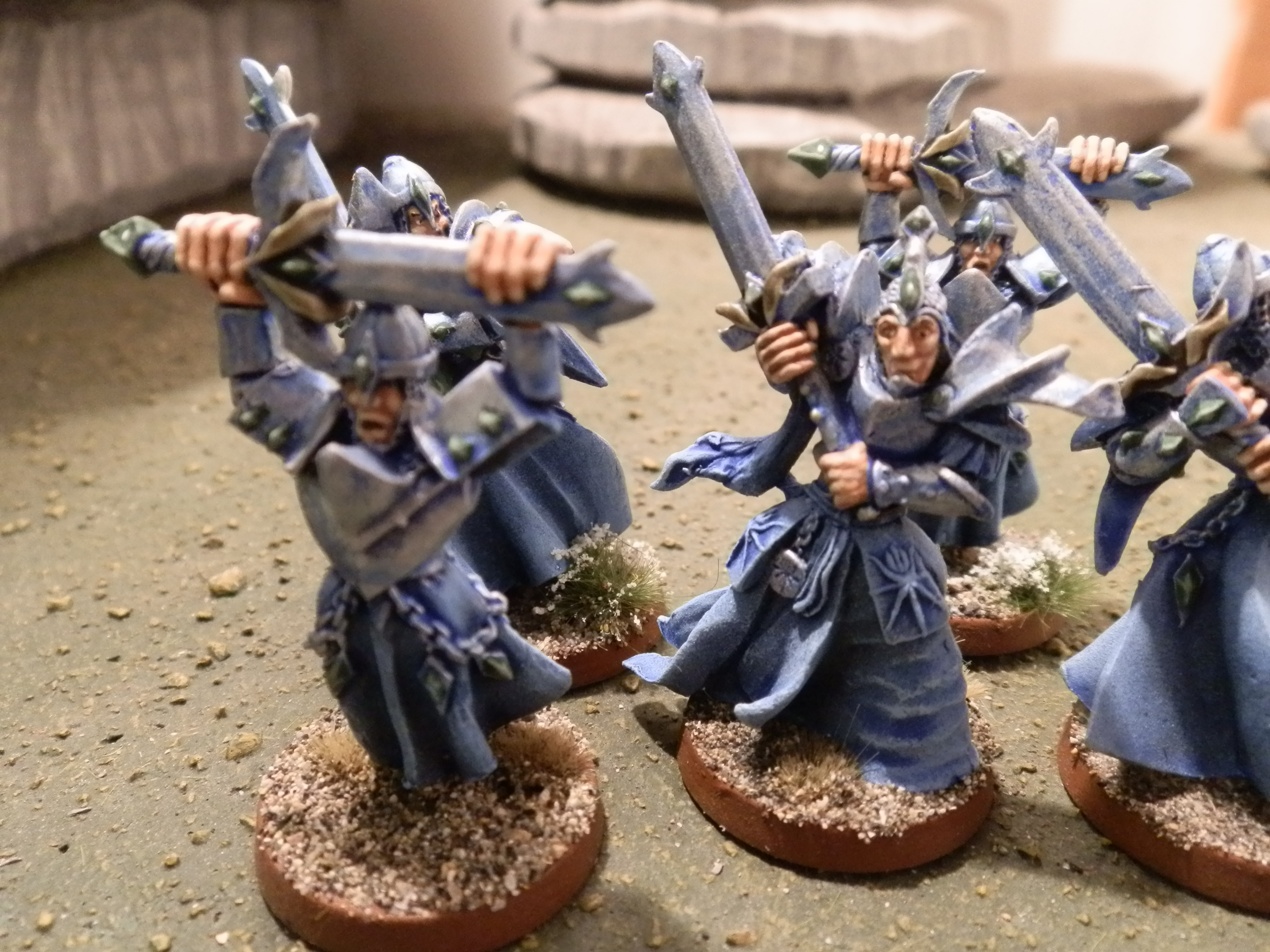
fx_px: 1027
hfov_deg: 63.4
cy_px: 476
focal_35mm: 28
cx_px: 635
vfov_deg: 49.7
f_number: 3.1
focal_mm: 5
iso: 400
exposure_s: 1/40
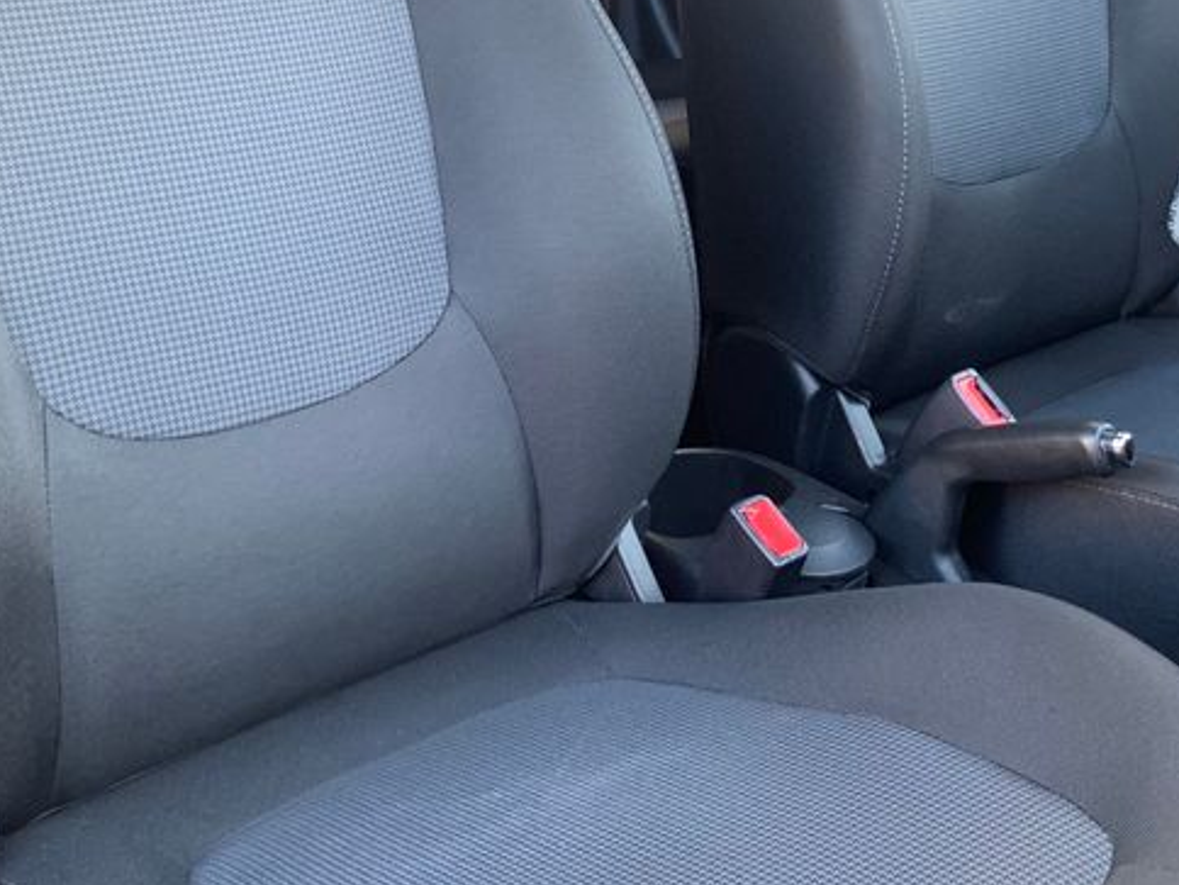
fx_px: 1873
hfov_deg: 34.9
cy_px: 195
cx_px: 689
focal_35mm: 55
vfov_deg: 26.1
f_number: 1.8
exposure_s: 1/60
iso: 100
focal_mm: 4.25
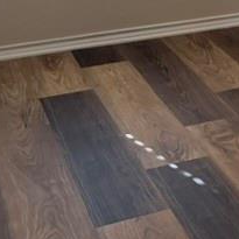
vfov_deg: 14.7
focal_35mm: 106
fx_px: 828
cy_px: -168
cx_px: 493
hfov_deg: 13.7
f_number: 1.78
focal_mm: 6.76
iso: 200
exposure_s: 1/138
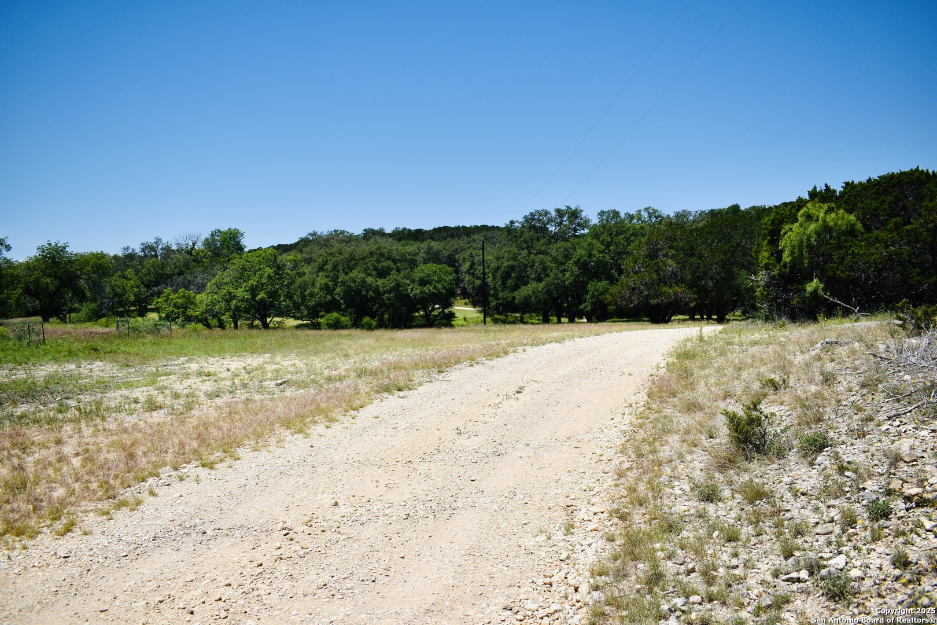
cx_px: 468
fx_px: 703
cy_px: 312
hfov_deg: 67.4
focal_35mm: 27
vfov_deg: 47.9
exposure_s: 1/2000
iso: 100
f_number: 4
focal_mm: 18
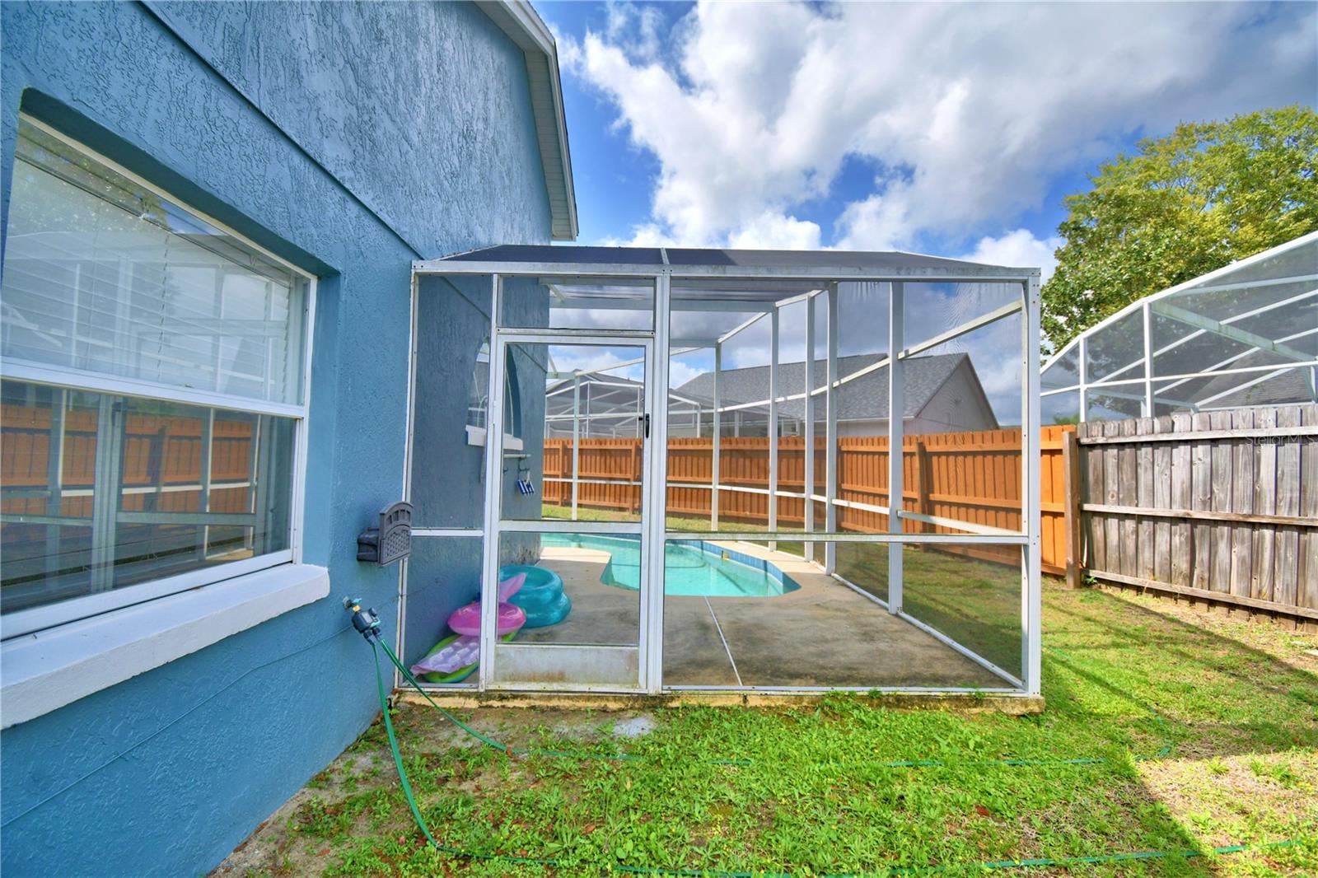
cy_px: 439
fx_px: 549
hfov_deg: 100.4
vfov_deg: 77.3
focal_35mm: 15
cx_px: 659
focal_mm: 10
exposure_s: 1/800
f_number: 4.5
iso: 100
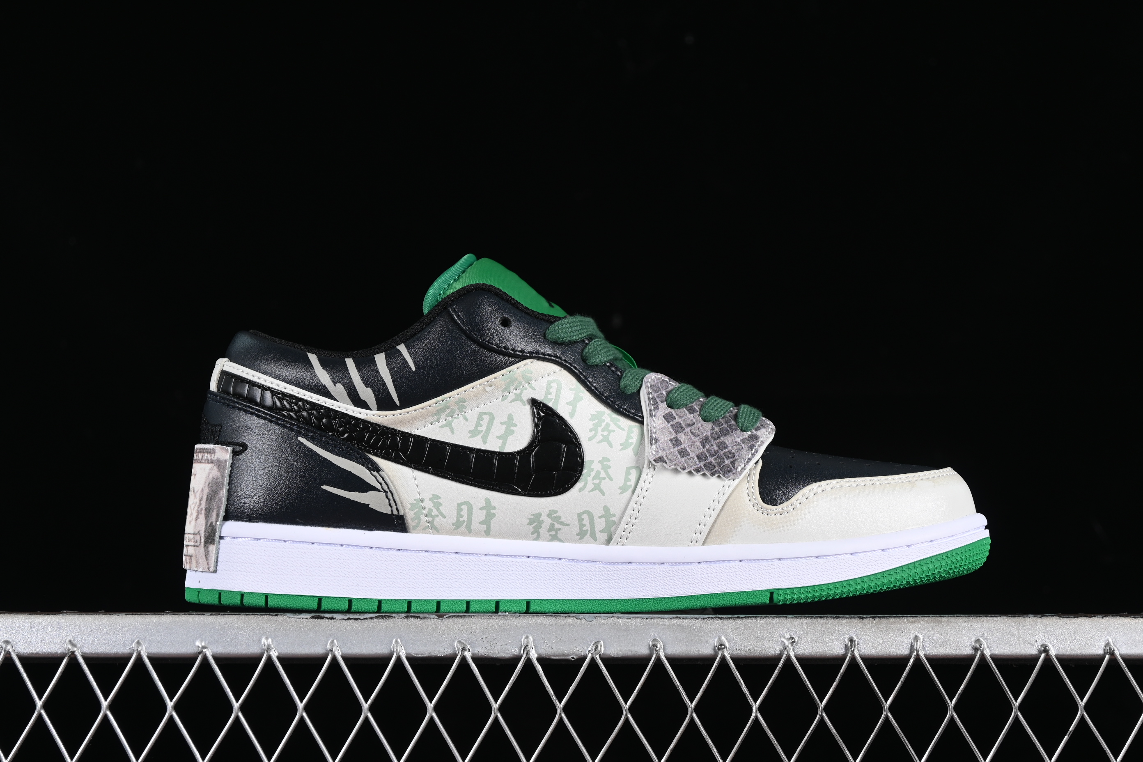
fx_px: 2381
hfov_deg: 27.0
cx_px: 572
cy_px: 381
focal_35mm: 75
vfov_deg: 18.2
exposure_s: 1/60
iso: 160
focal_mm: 50
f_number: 6.3
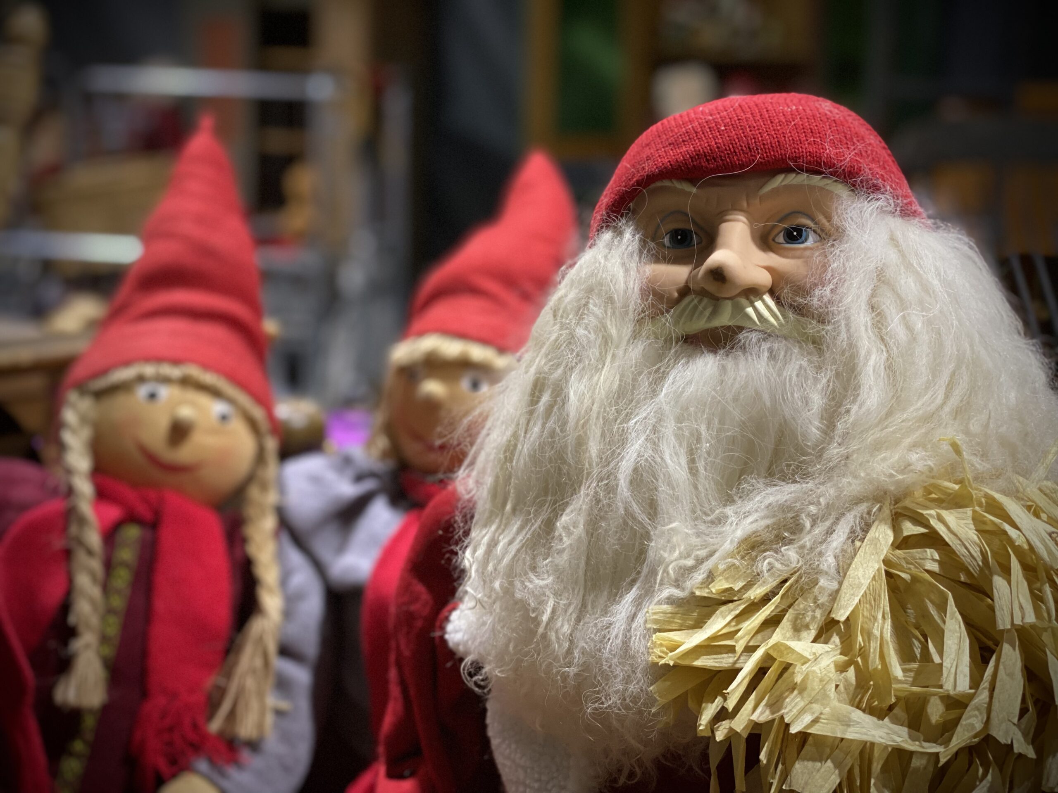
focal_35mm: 52
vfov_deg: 28.0
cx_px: 529
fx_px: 1589
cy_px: 396
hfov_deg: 36.8
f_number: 2
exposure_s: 1/100
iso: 250
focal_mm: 6
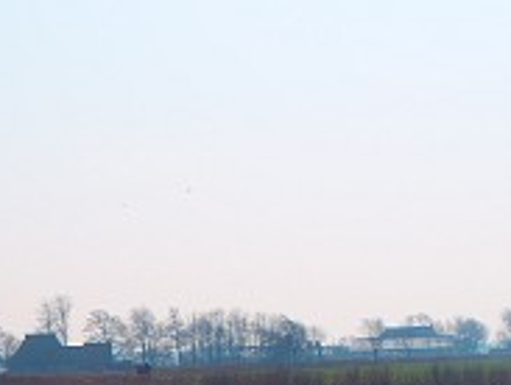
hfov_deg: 14.0
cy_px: 338
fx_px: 2071
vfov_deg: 10.6
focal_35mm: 140
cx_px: 148
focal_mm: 10.34
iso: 80
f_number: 7.1
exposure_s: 1/500
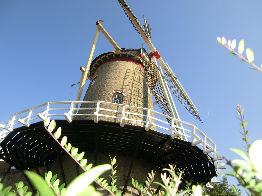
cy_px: 98
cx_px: 131
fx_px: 182
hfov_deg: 71.6
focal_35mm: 24
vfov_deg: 56.8
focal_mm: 4.24
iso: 80
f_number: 3
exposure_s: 1/640
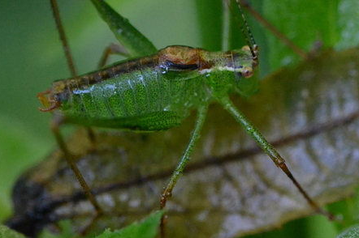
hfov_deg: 8.9
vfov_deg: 5.9
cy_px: 47
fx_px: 2301
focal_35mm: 231
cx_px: 228
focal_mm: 85
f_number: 8
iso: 3200
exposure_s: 1/200
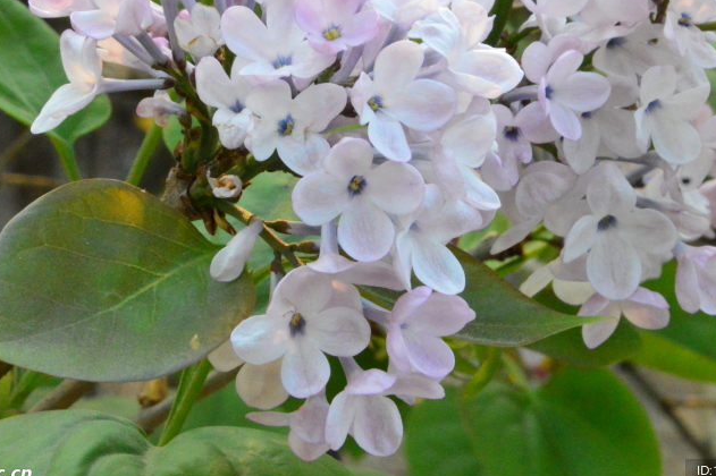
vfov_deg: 6.6
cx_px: 373
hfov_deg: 10.0
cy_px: 107
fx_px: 4111
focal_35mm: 207
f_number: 25
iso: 5600
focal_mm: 85
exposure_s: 1/250
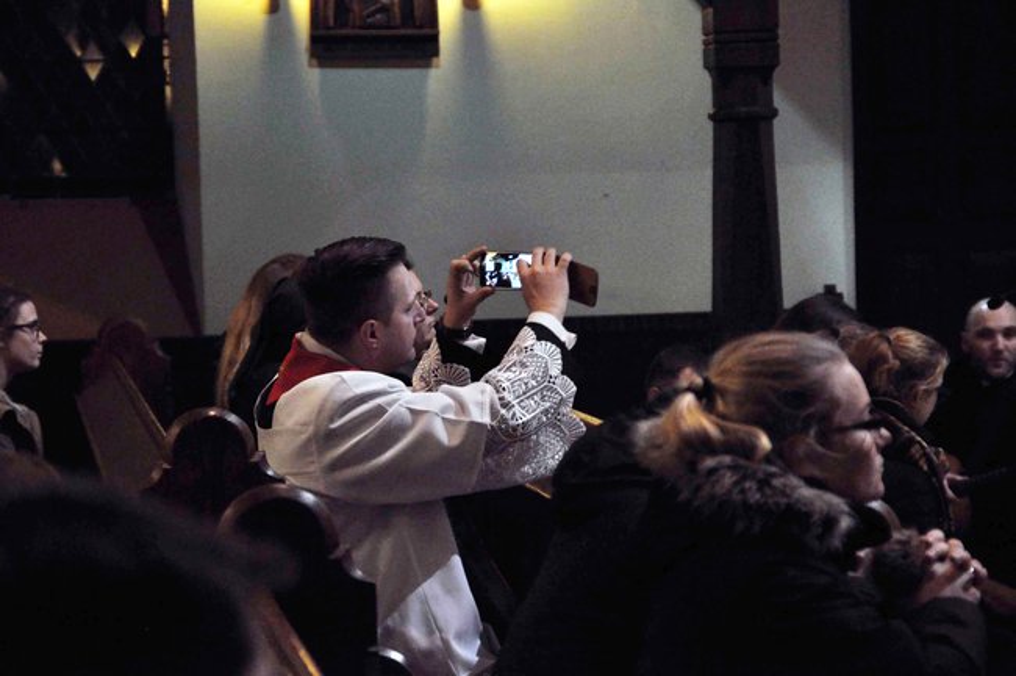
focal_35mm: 174
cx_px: 508
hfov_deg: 11.8
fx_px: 4906
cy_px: 338
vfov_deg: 7.9
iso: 2500
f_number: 5.6
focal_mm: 116
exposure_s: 1/60
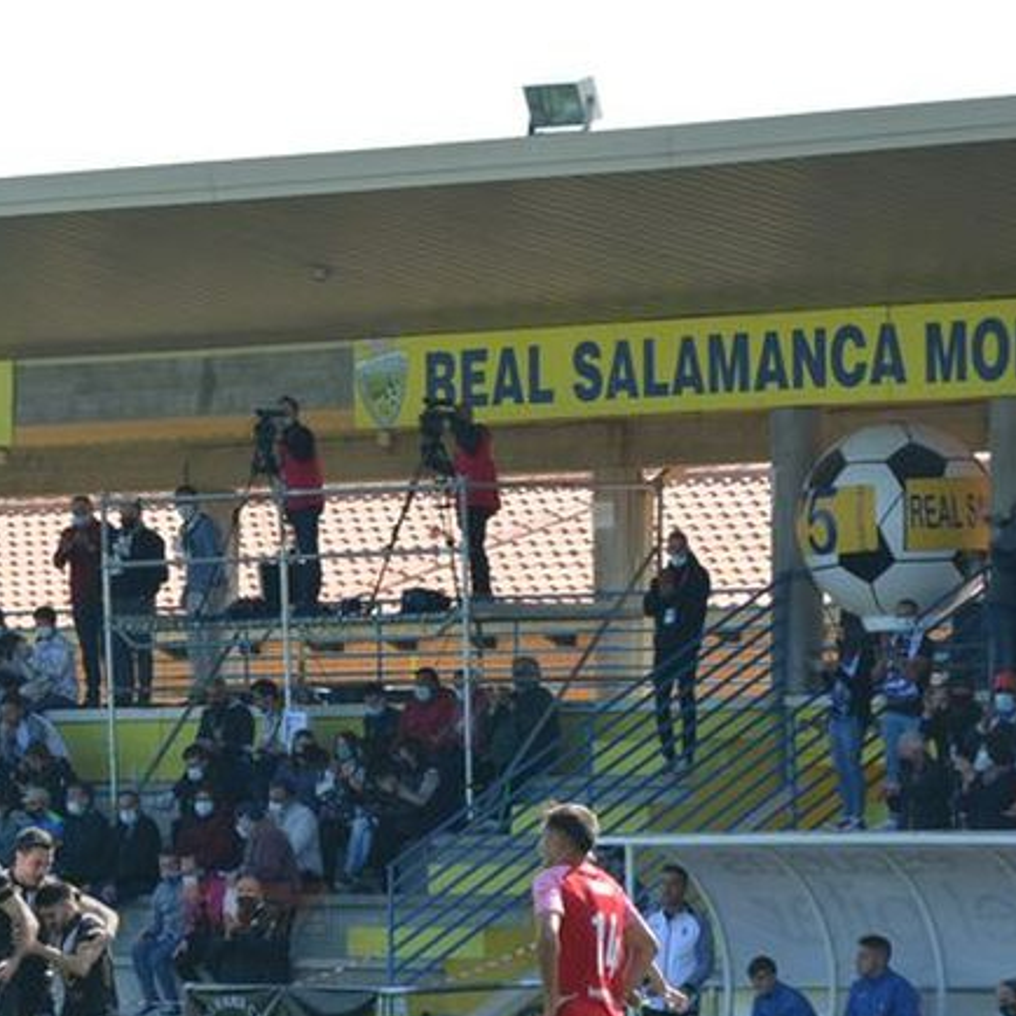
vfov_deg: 6.0
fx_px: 9727
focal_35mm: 293
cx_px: 126
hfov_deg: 6.0
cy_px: 673
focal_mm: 105
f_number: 8
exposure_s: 1/250
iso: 200
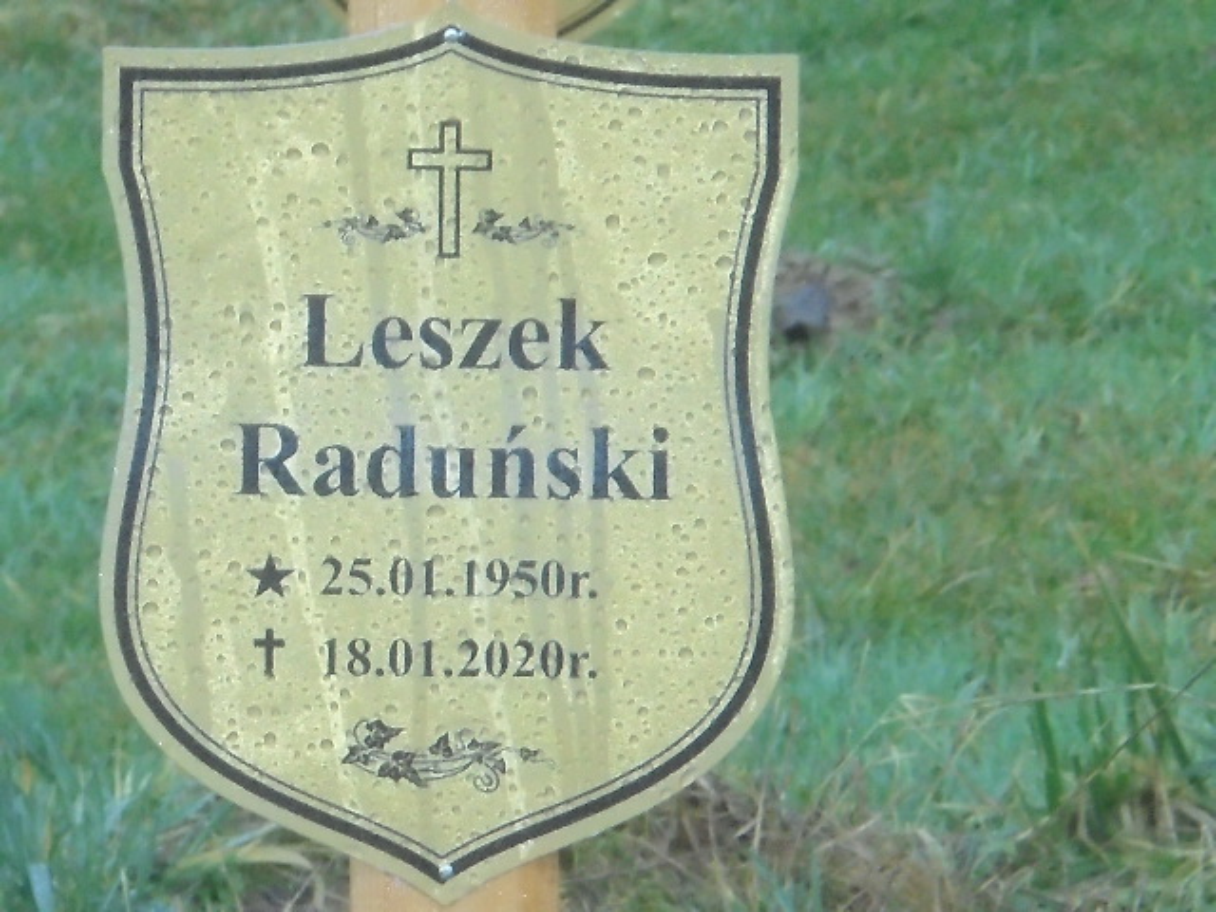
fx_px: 5480
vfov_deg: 9.5
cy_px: 456
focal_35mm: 156
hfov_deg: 12.7
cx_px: 608
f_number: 6.5
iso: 320
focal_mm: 27.6
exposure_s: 1/125
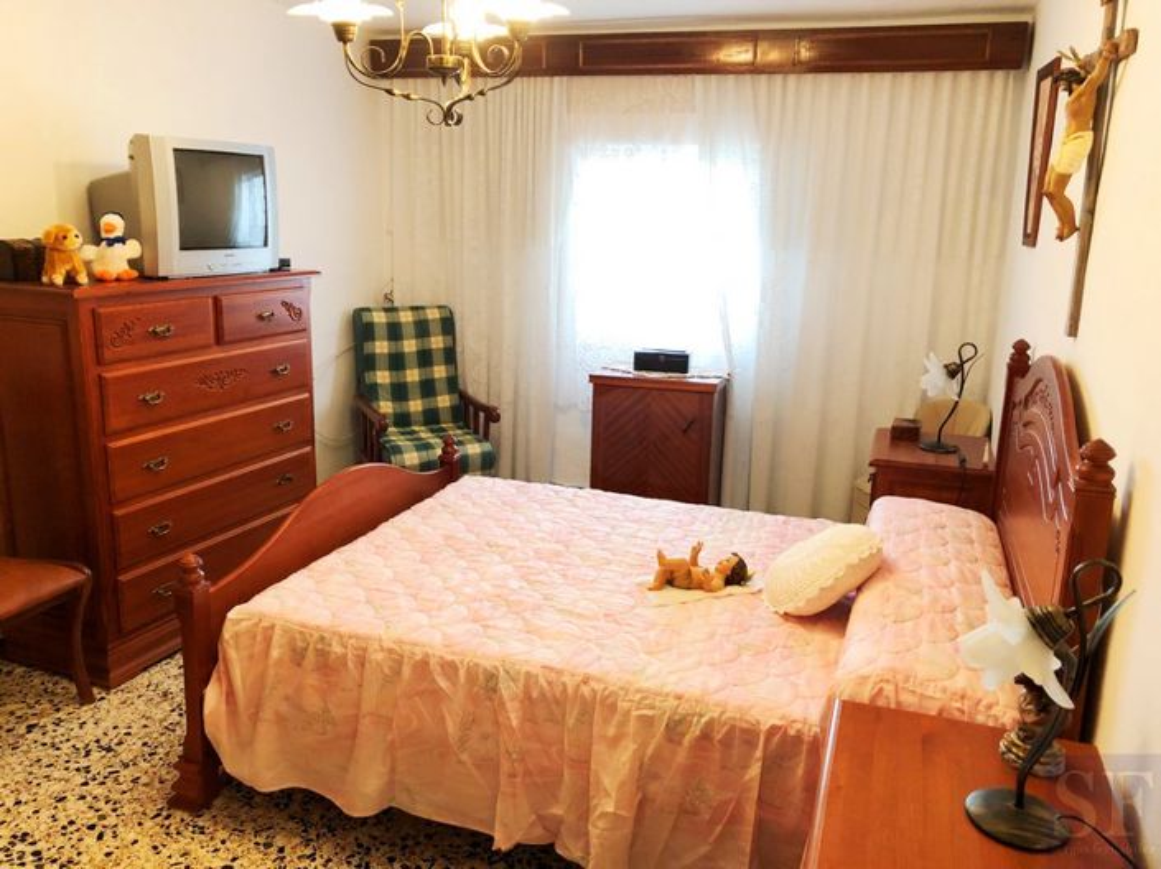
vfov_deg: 49.7
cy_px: 434
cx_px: 580
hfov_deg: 63.5
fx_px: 939
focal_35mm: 28
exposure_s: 1/17
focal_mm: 3.99
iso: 64
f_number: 1.8
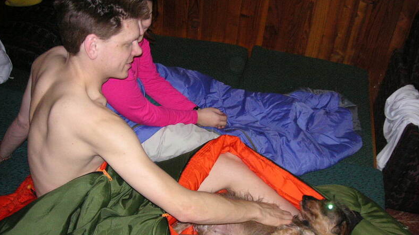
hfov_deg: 49.4
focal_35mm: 41
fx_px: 455
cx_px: 208
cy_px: 152
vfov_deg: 28.8
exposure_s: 1/45
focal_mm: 6.1
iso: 160
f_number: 2.8
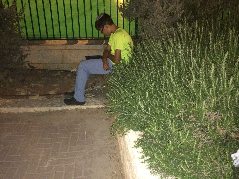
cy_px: 90
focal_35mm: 30
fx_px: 207
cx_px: 120
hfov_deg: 60.0
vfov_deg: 46.8
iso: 400
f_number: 2.2
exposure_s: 1/17
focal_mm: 4.12
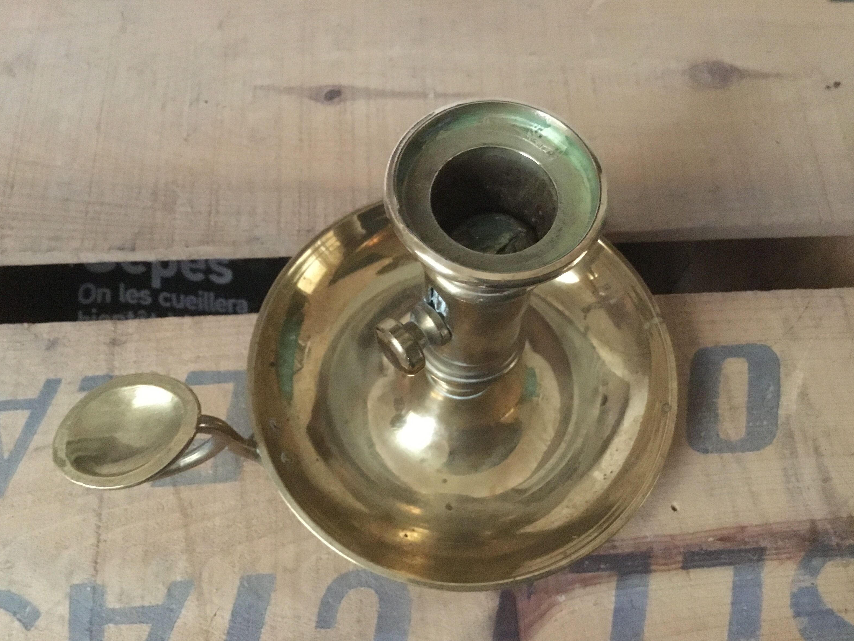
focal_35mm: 32
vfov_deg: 44.2
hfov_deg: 56.8
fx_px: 790
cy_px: 326
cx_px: 421
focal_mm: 3.3
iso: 800
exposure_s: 1/17
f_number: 2.4
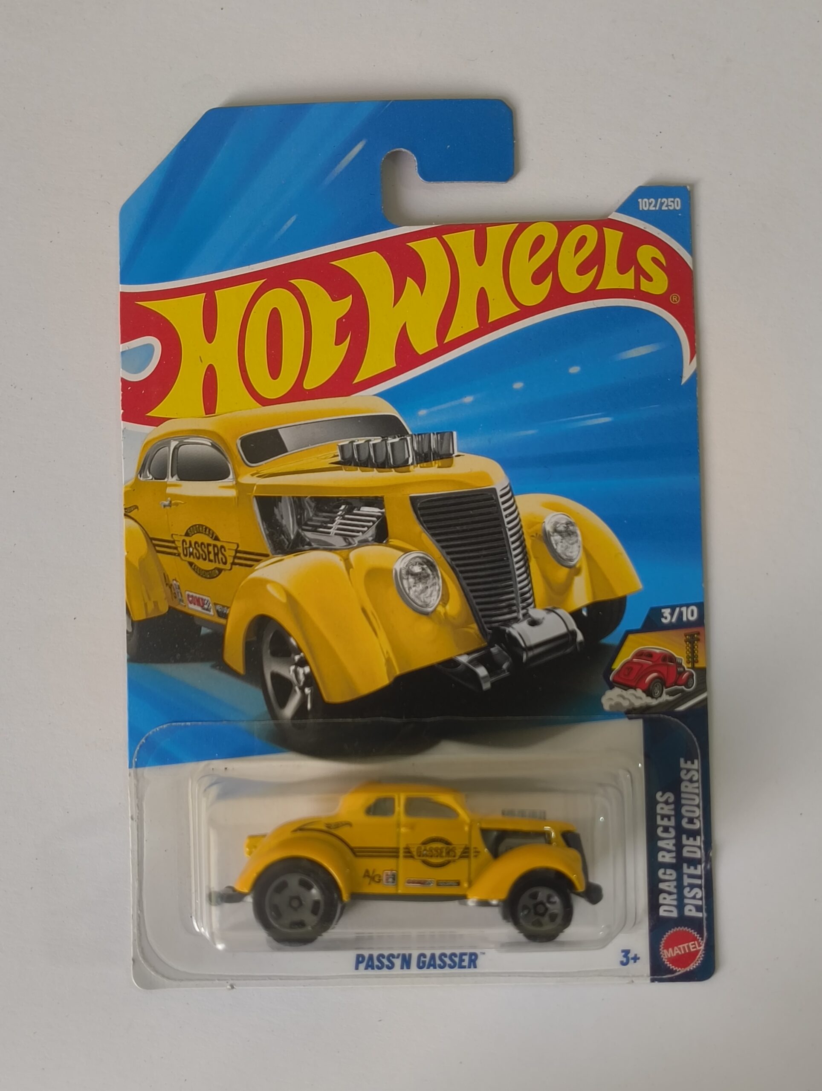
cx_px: 411
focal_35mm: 50
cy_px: 546
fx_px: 1579
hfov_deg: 29.2
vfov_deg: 38.1
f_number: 1.87
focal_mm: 5.56
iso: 202
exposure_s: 1/100
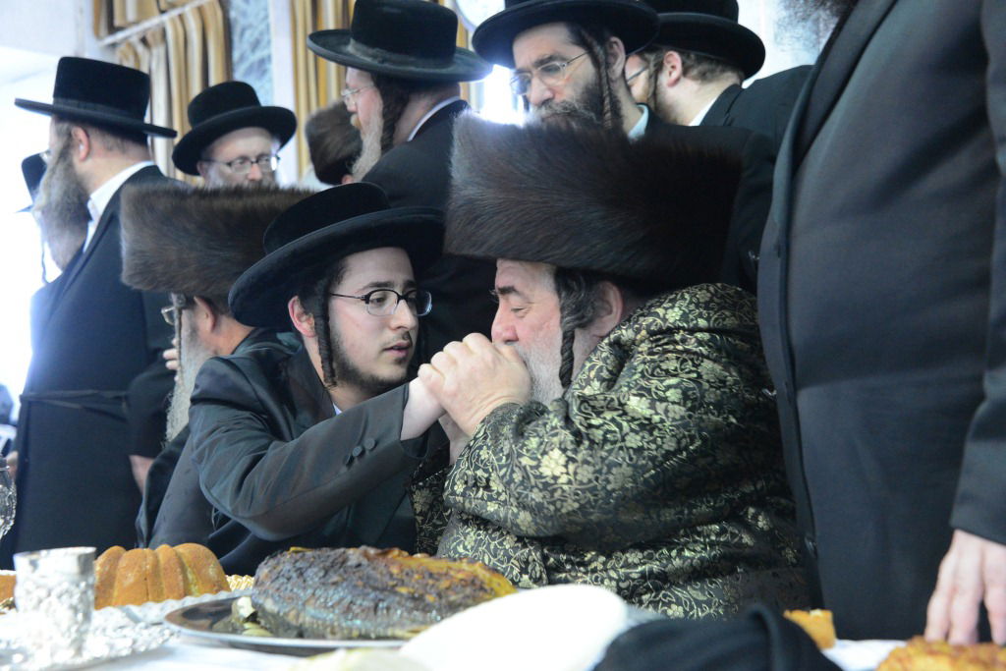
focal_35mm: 56
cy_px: 336
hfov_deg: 35.6
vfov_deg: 24.2
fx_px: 1565
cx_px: 503
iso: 5000
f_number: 5
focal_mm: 56
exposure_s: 1/60
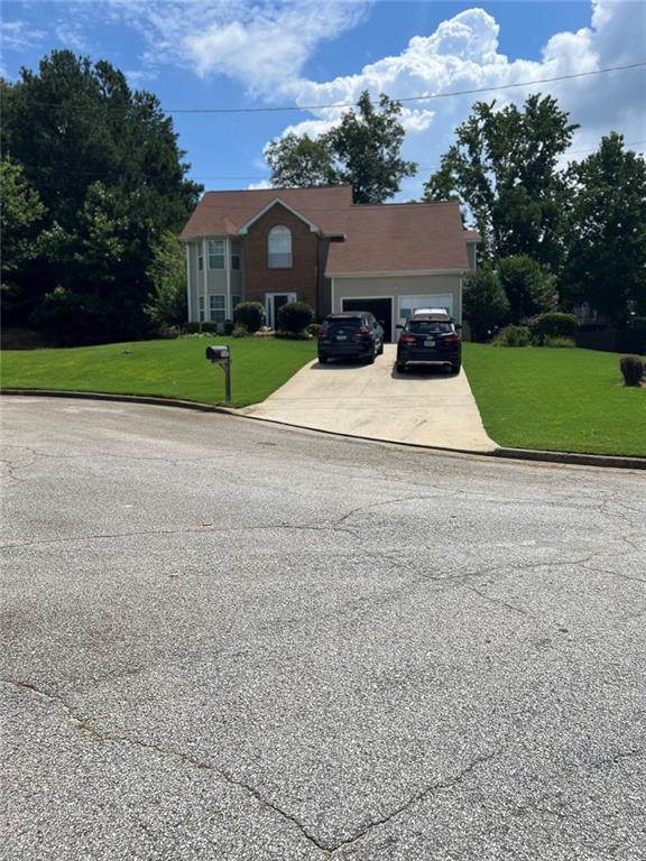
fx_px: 647
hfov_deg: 53.1
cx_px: 323
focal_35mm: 26
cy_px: 430
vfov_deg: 67.3
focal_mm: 5.7
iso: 50
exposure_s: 1/8696
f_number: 1.5
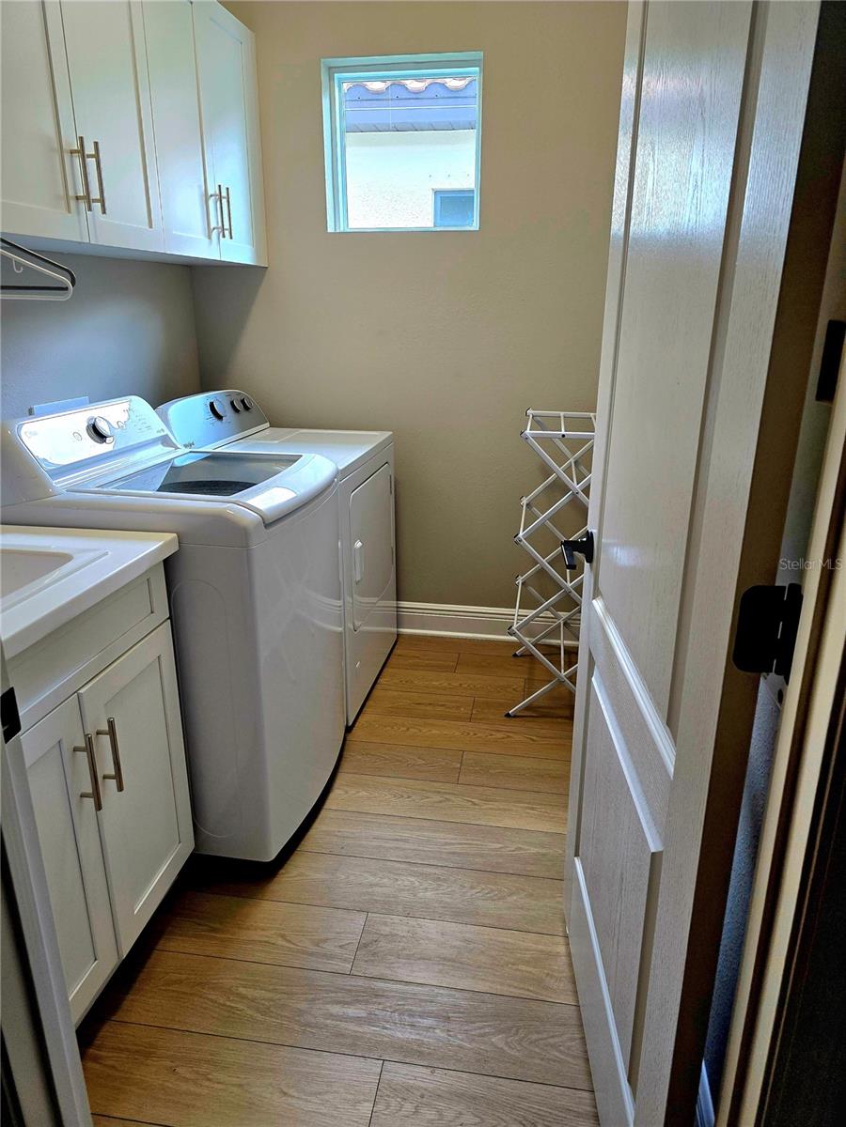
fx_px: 749
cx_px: 423
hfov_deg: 58.9
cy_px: 564
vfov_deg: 73.9
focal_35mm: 23
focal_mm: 6.3
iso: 100
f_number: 1.7
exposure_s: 1/120
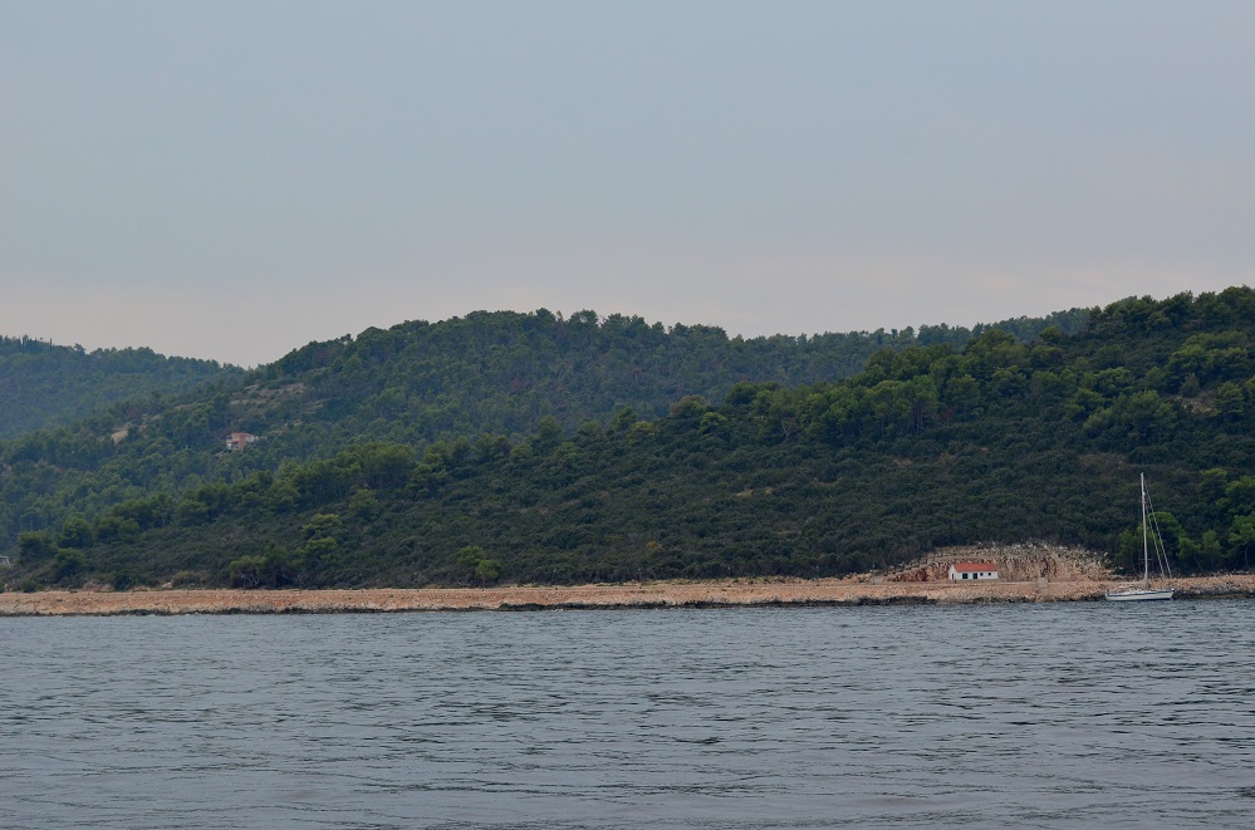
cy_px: 415
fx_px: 3652
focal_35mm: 105
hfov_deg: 19.5
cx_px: 628
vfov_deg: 13.0
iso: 400
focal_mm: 70
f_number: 5.6
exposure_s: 1/1600
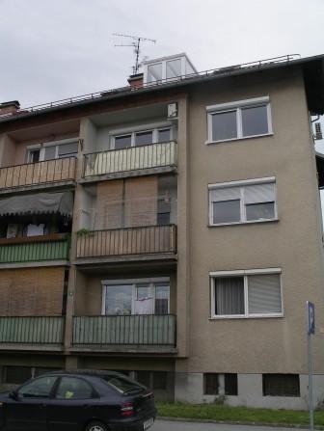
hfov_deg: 38.7
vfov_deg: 50.1
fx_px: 461
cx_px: 162
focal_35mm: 37
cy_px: 216
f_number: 7.2
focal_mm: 7.8
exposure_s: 1/160
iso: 80
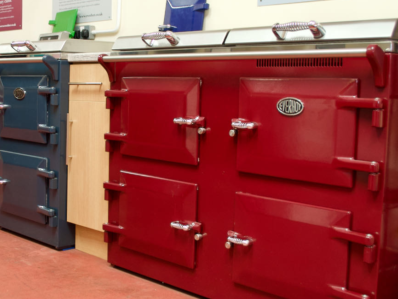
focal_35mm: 55
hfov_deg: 34.3
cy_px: 147
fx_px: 632
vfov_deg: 26.6
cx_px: 105
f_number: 3.8
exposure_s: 1/15
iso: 500
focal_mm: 22
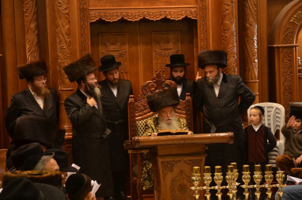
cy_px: 100
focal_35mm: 105
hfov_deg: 19.5
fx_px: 879
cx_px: 151
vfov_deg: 13.0
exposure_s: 1/60
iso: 800
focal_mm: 70
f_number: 4.5
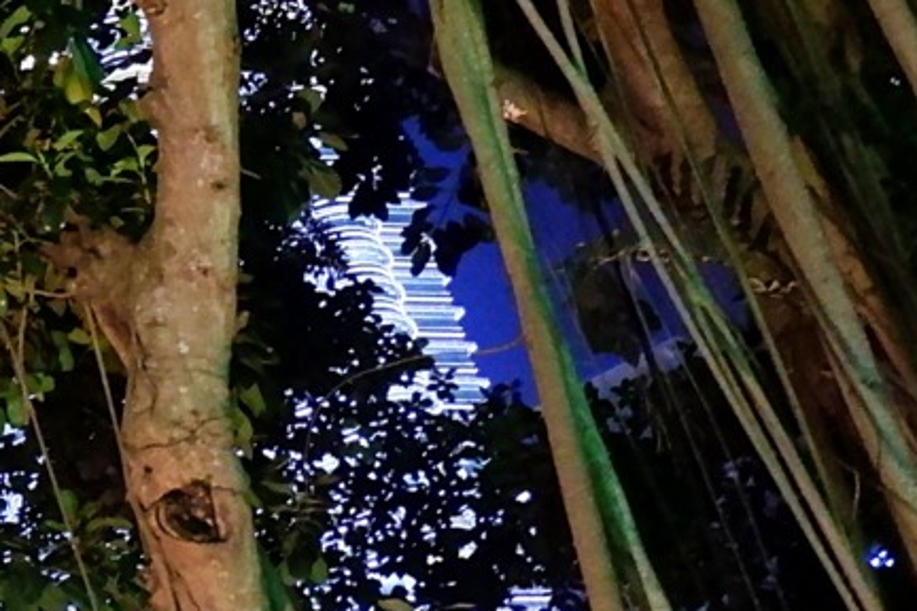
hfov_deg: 16.1
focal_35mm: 111
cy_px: 16
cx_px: -626
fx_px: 2827
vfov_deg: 12.2
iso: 3200
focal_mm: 16.6
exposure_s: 1/18
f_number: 3.6
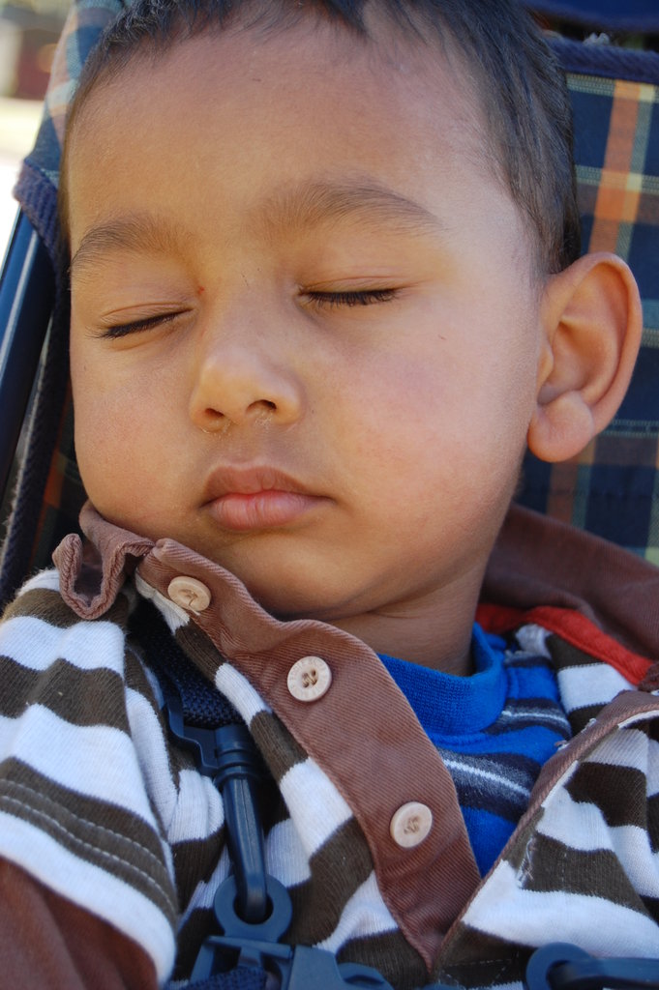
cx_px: 330
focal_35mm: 82
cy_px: 495
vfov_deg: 24.6
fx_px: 2269
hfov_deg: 16.5
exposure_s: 1/125
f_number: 5.6
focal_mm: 55
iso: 250
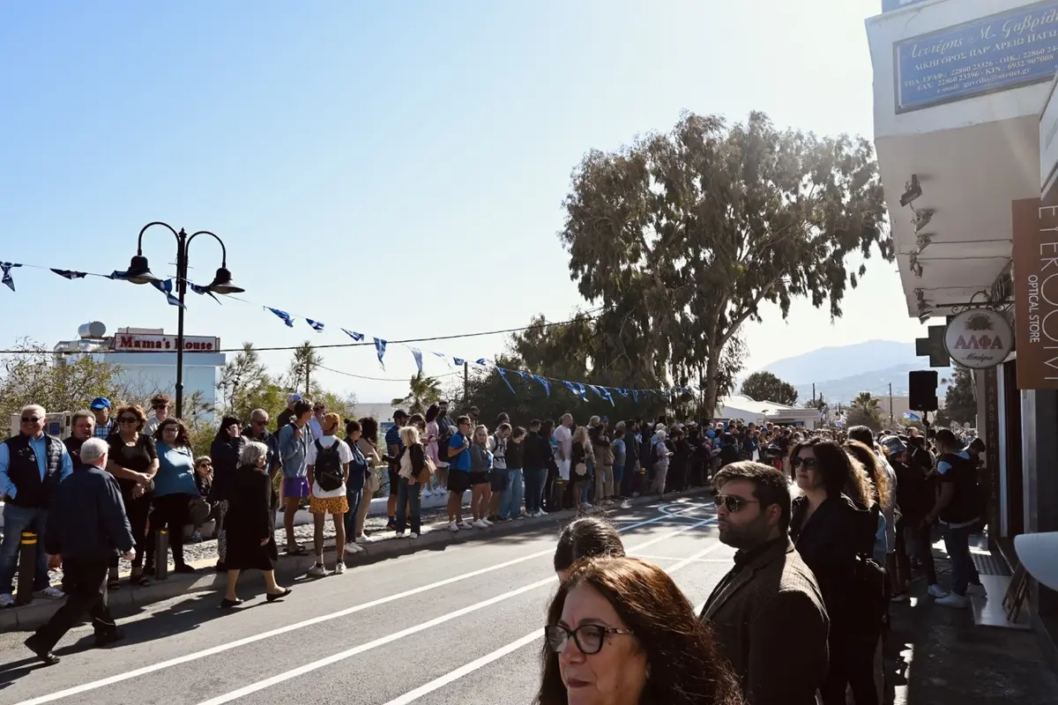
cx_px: 529
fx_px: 793
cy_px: 352
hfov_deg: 67.4
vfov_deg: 47.9
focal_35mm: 27
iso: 100
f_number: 7.1
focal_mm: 18
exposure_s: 1/400
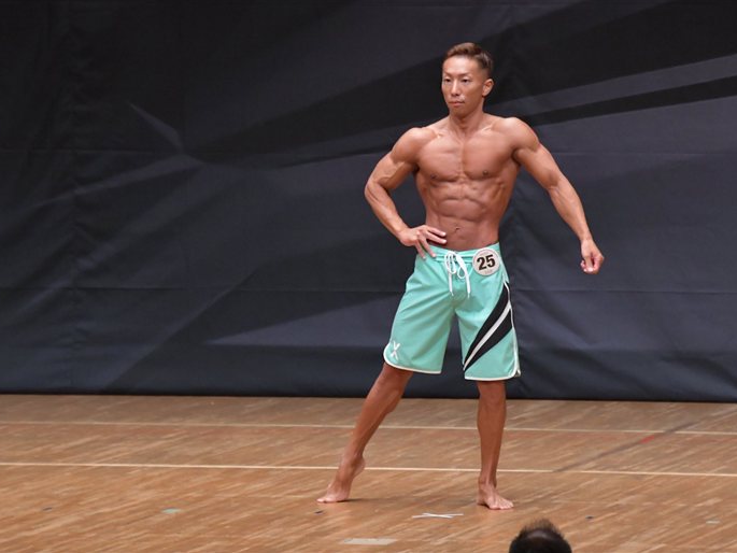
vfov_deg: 4.8
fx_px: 6601
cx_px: 400
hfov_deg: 6.4
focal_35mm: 310
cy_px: 276
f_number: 5.6
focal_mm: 190
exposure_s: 1/400
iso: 6400
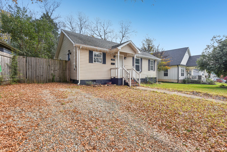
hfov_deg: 93.3
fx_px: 107
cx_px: 114
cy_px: 76
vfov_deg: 70.5
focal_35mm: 17
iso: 200
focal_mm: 17
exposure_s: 1/400
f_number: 8
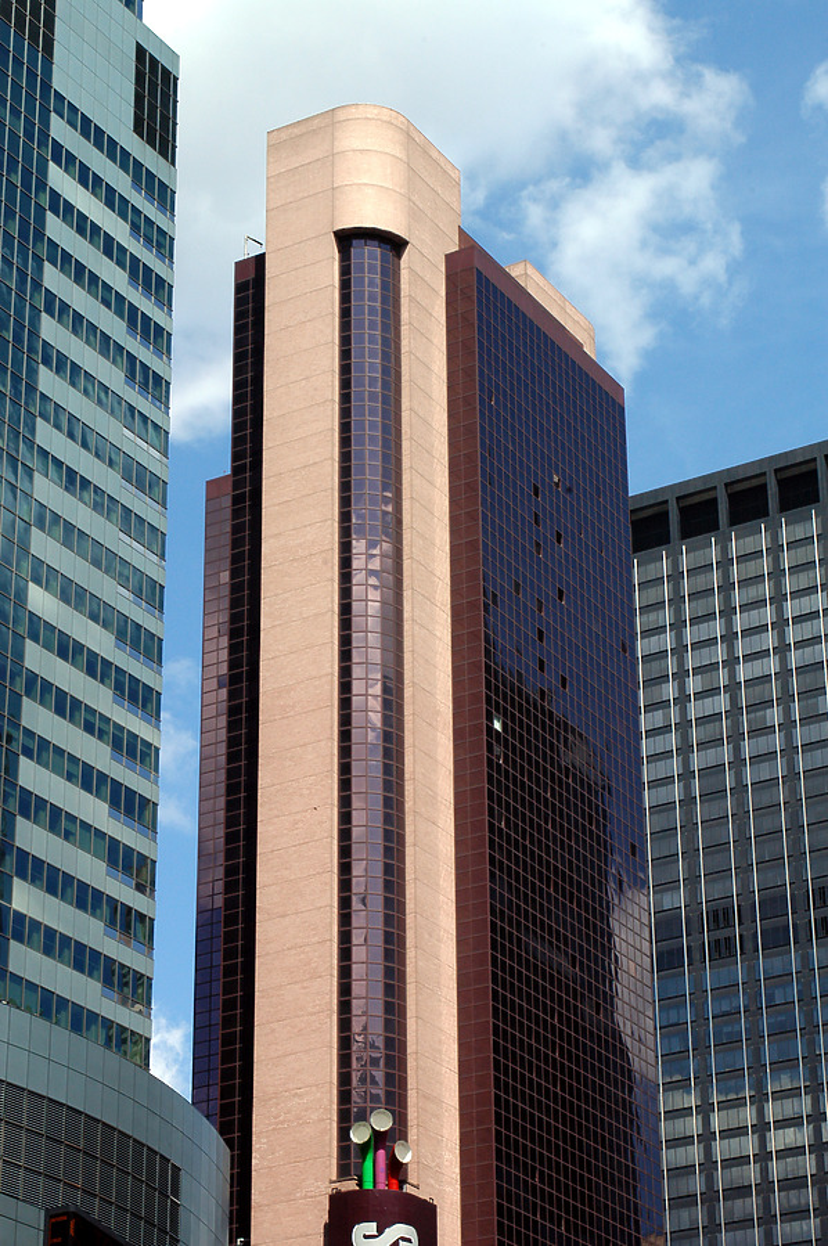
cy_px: 623
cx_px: 414
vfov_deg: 23.4
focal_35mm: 87
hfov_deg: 15.7
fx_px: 3008
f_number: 10
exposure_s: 1/400
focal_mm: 58
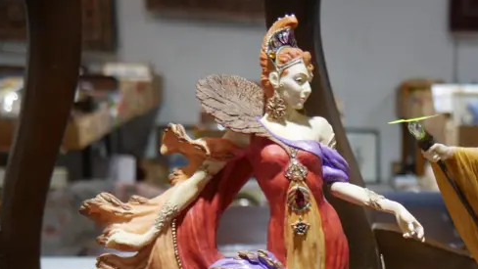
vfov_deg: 18.3
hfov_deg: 30.4
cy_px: 281
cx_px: 484
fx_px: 812
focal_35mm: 64
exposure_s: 1/60
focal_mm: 14
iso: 250
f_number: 3.5
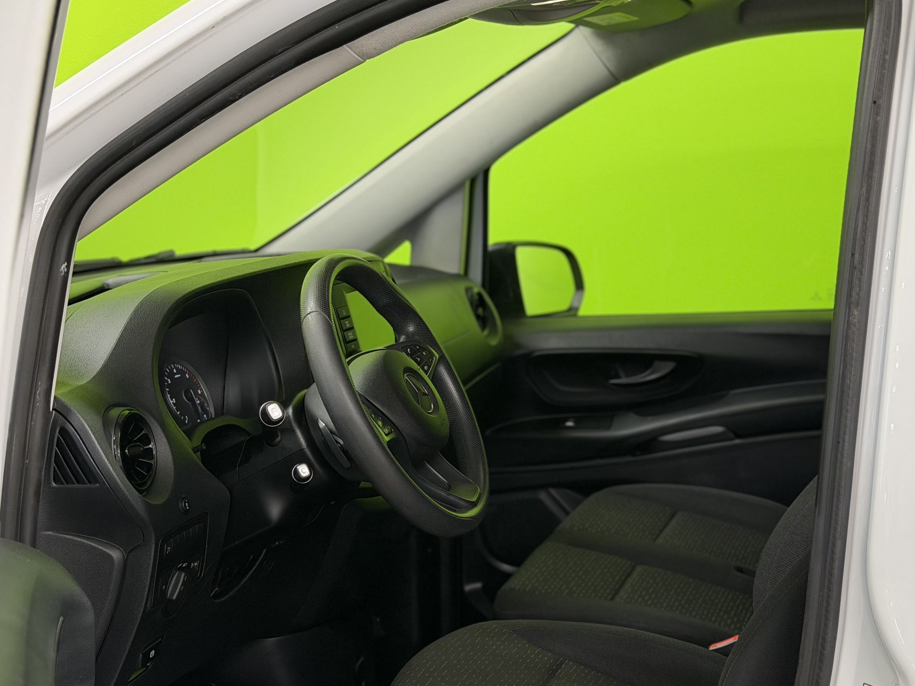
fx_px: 1665
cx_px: 478
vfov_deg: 23.2
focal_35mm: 63
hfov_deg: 30.7
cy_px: 424
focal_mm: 6.76
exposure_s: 1/60
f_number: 1.78
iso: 200
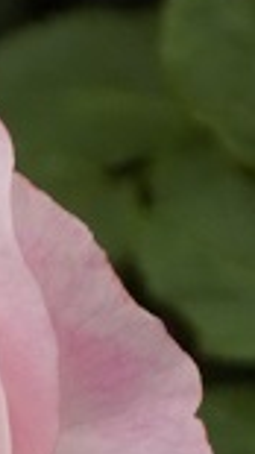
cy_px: 483
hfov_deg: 2.3
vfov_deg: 4.2
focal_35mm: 518
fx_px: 6237
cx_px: -273
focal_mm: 27.3
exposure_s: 1/30
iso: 180
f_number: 5.2
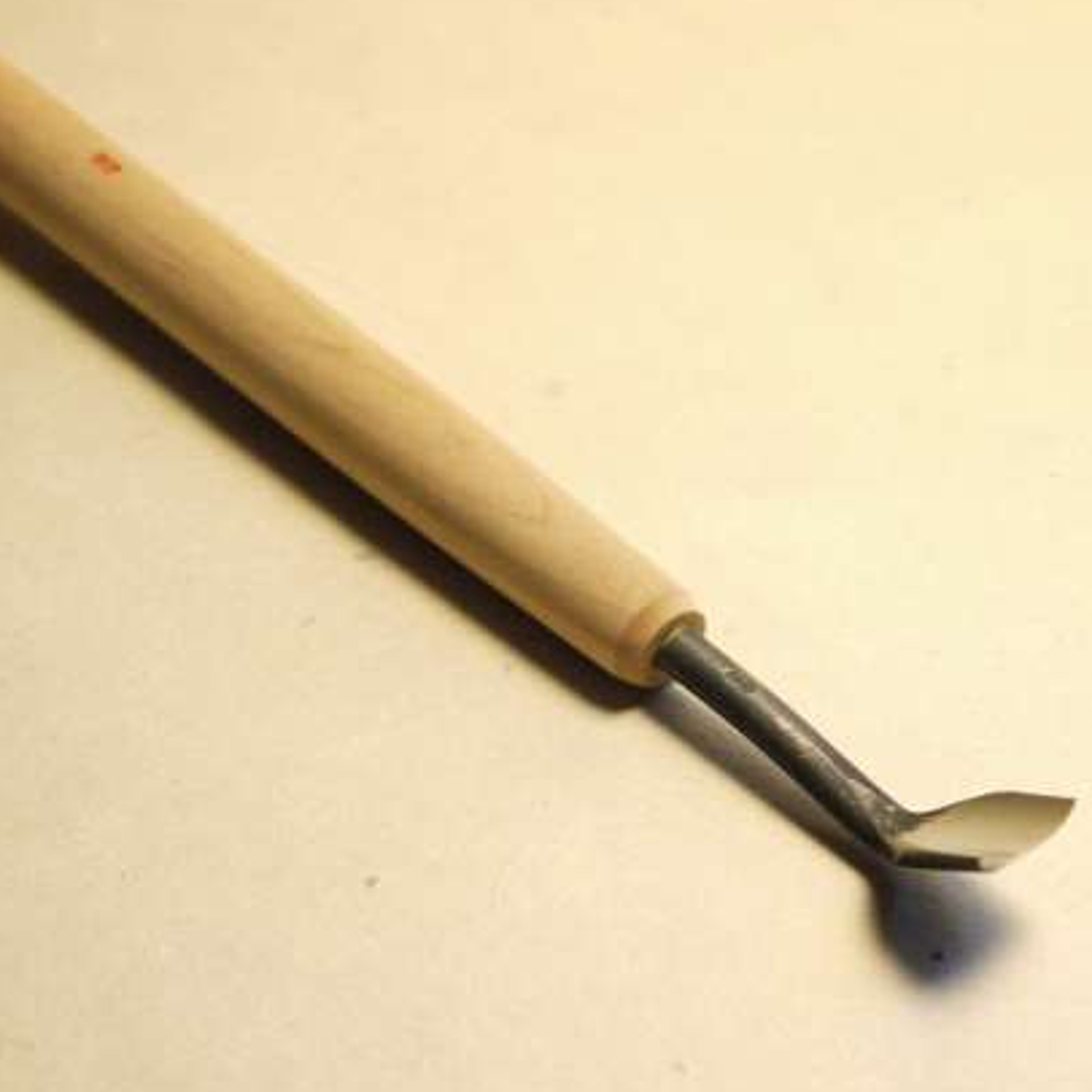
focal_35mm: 110
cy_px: 545
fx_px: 3926
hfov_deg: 15.8
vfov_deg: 15.8
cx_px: 413
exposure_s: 1/25
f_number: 5.6
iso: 400
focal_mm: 42
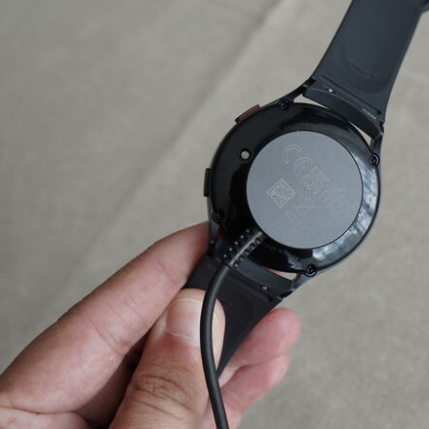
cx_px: 301
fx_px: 1122
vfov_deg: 21.7
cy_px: 211
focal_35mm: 80
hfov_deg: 21.5
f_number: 8
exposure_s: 1/160
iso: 1600
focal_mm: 50
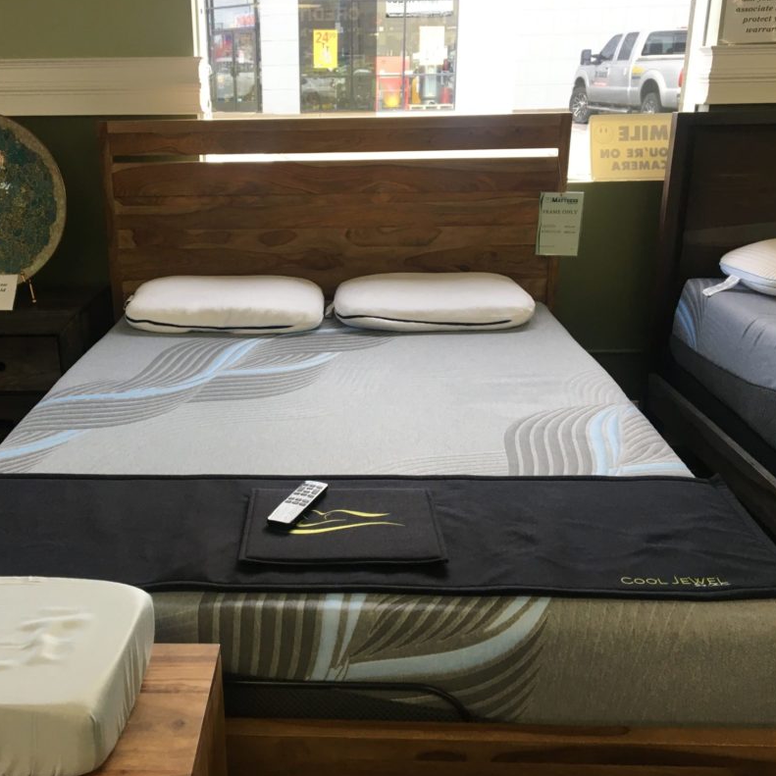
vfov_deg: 47.2
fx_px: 888
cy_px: 390
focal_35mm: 35
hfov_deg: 46.9
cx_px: 299
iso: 25
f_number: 2.2
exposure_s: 1/30
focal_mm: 4.15
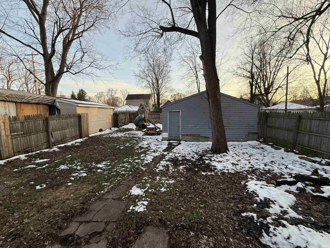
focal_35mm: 14
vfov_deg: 85.7
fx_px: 133
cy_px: 124
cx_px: 165
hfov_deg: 102.1
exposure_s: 1/393
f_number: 2.2
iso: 64
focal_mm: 2.22
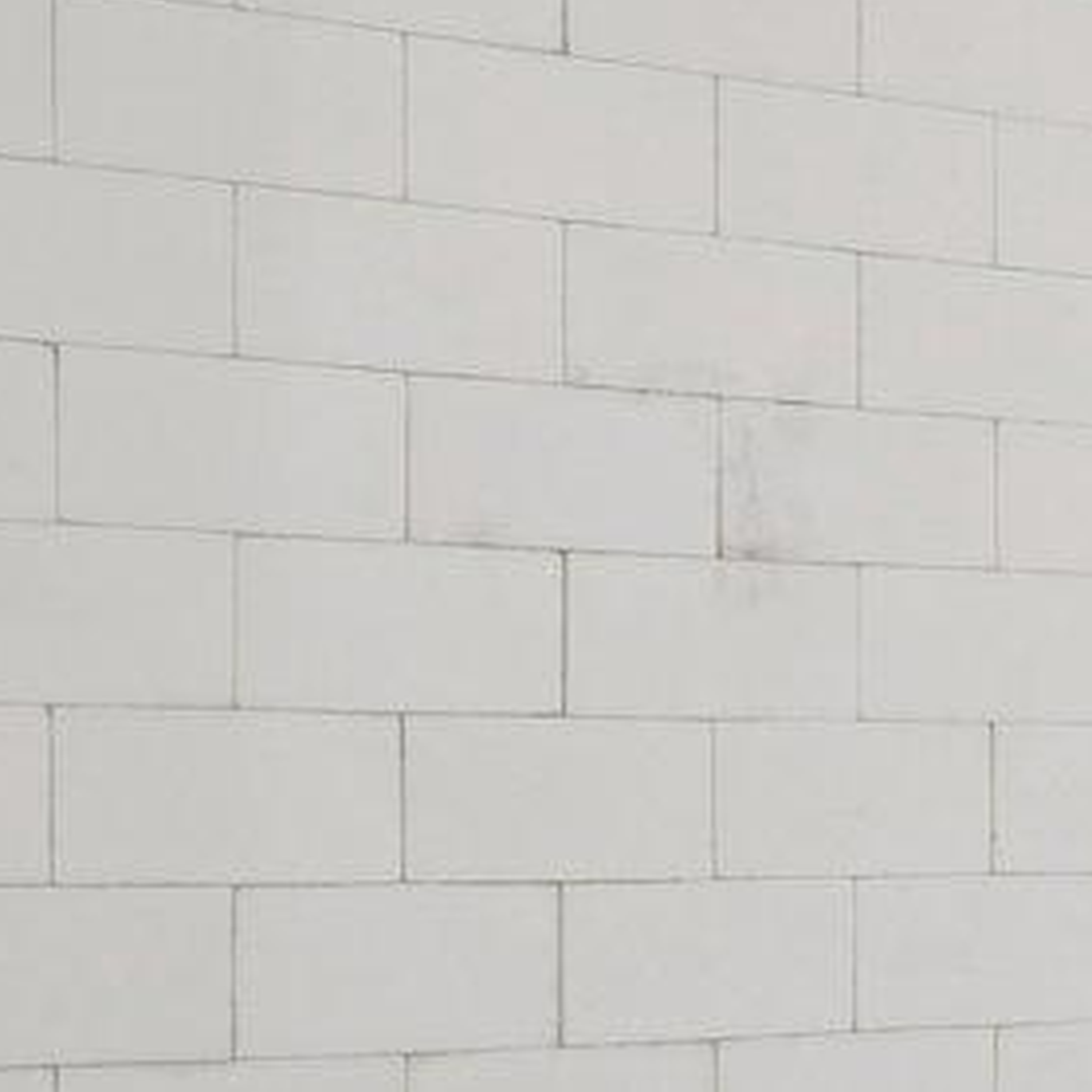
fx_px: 3355
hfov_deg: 17.0
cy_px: 870
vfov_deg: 18.3
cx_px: 1548
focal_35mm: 94
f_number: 8
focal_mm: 10
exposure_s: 1/2
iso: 250
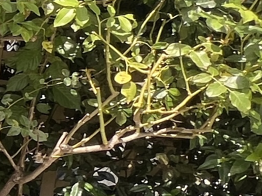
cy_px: 120
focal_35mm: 103
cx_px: -573
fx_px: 780
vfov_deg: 14.4
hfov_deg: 10.6
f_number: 1.8
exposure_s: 1/282
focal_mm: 1.57
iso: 32
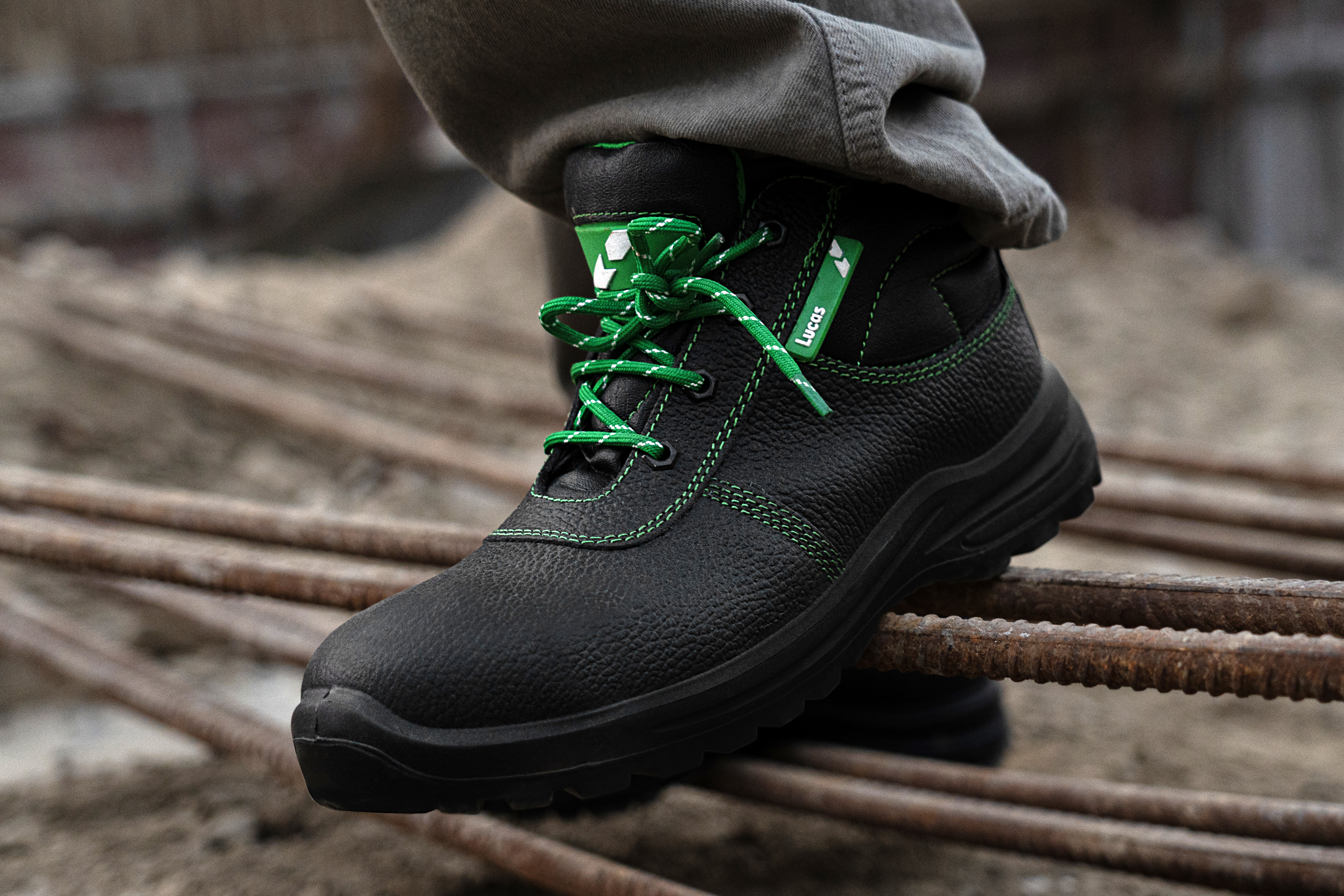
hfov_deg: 32.4
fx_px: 2314
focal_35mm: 62
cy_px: 448
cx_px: 672
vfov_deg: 21.9
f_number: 4
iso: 1250
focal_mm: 62
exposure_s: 1/200
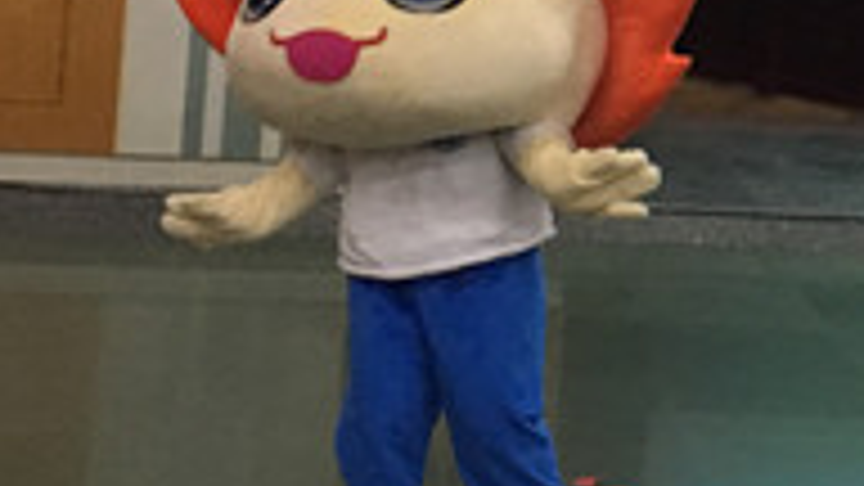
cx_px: 1017
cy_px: -144
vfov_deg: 10.6
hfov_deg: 18.2
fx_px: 2566
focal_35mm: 112
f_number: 2.2
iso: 250
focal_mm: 4.15
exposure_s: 1/25
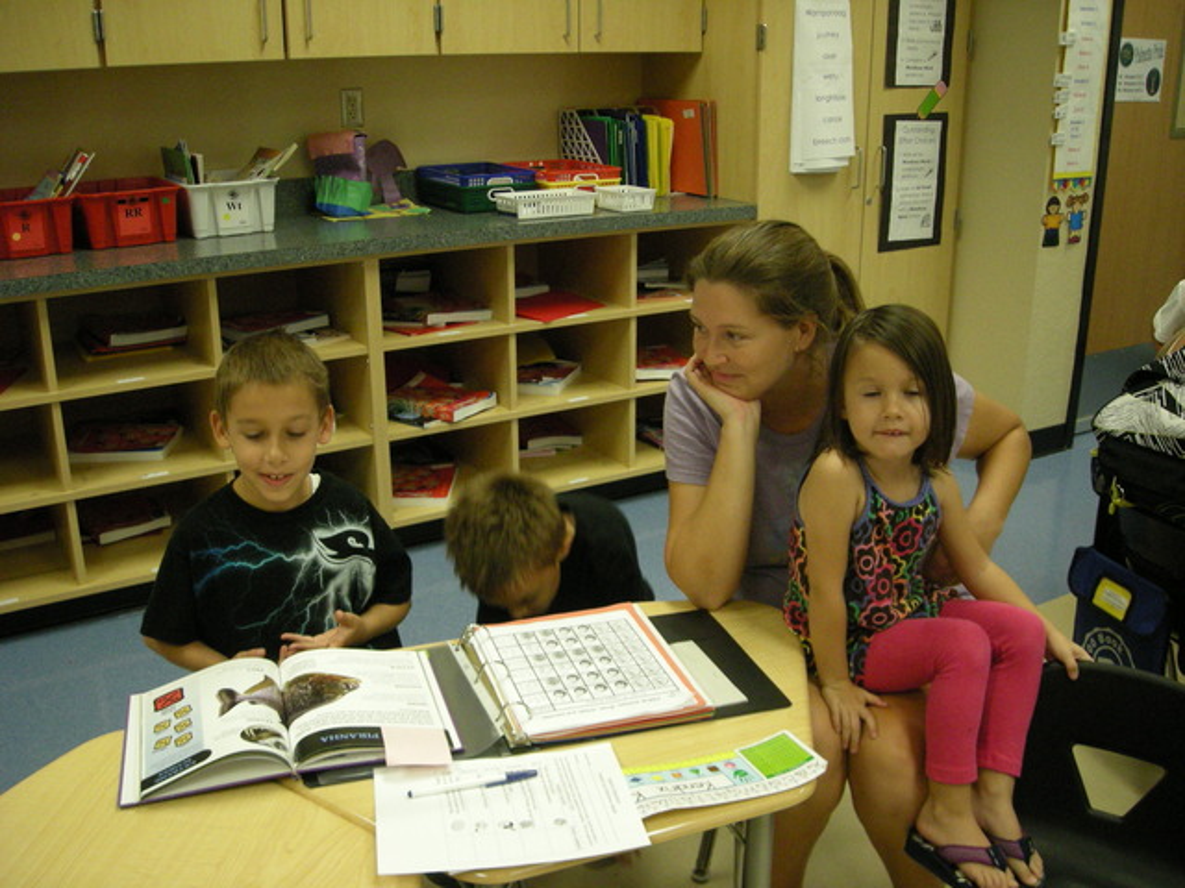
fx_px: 1198
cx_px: 592
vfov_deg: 40.7
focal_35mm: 35
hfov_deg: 52.6
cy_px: 444
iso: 320
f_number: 2.8
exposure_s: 1/66.4
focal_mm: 5.7
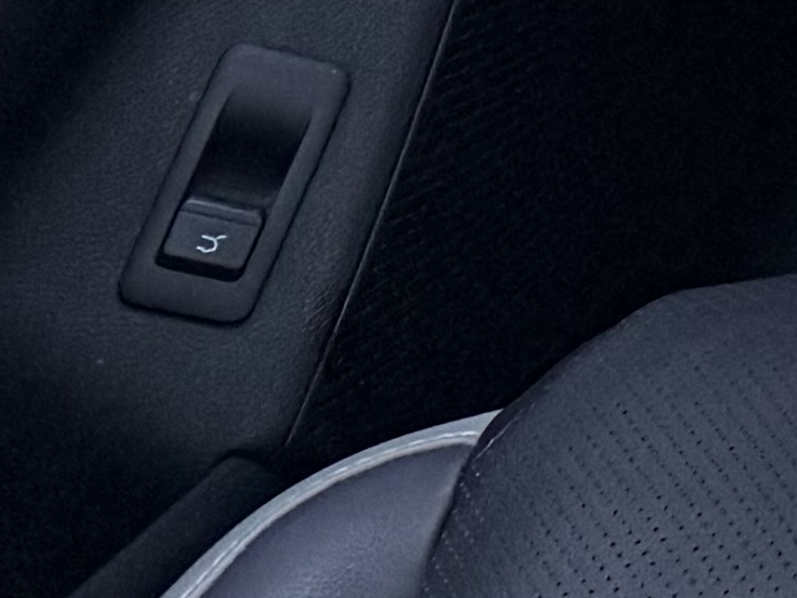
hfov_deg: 7.8
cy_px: -1383
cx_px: 2988
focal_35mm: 186
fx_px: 4283
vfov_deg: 6.9
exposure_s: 1/92
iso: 160
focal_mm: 6.76
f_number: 1.78
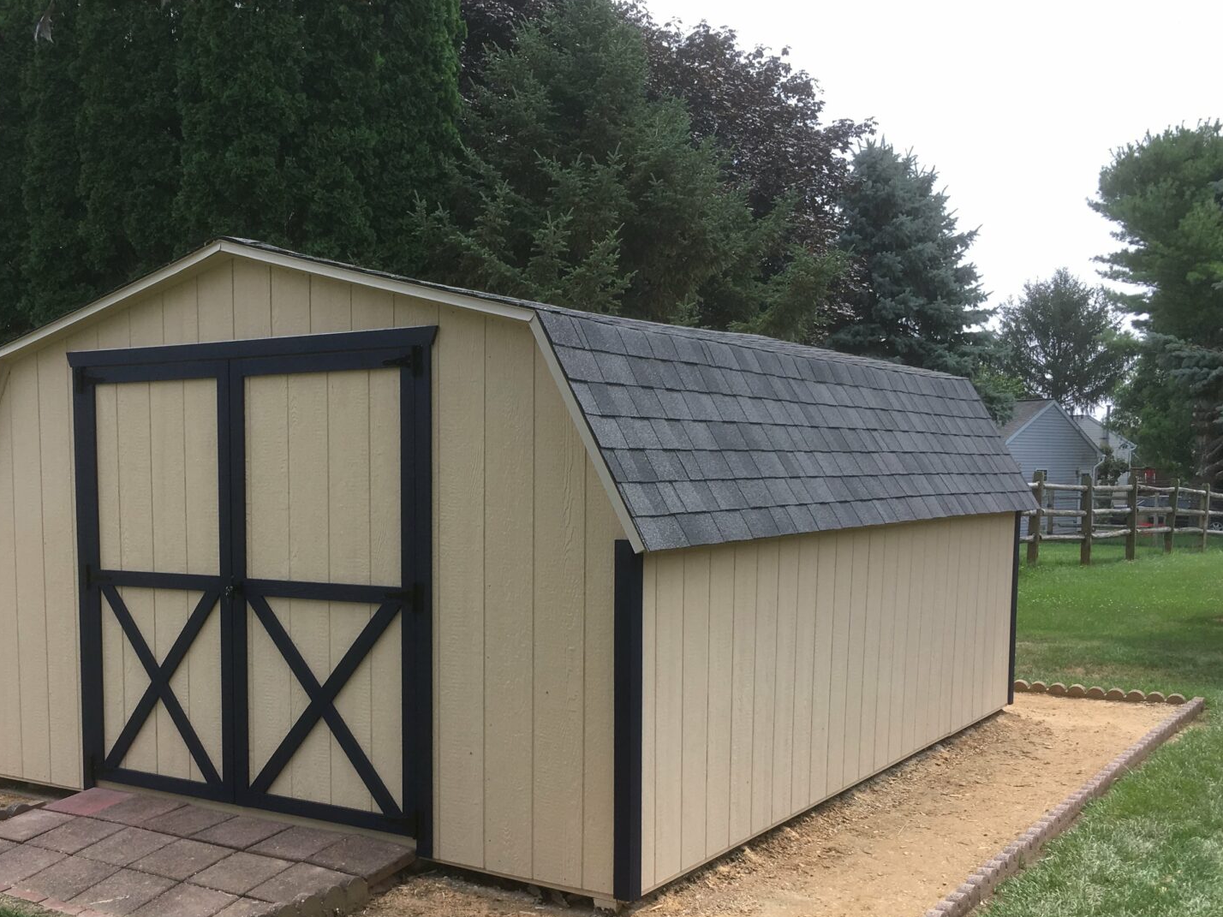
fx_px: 1378
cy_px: 586
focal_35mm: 39
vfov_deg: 36.6
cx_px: 456
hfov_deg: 47.4
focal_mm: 4.15
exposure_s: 1/732
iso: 25
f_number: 2.2
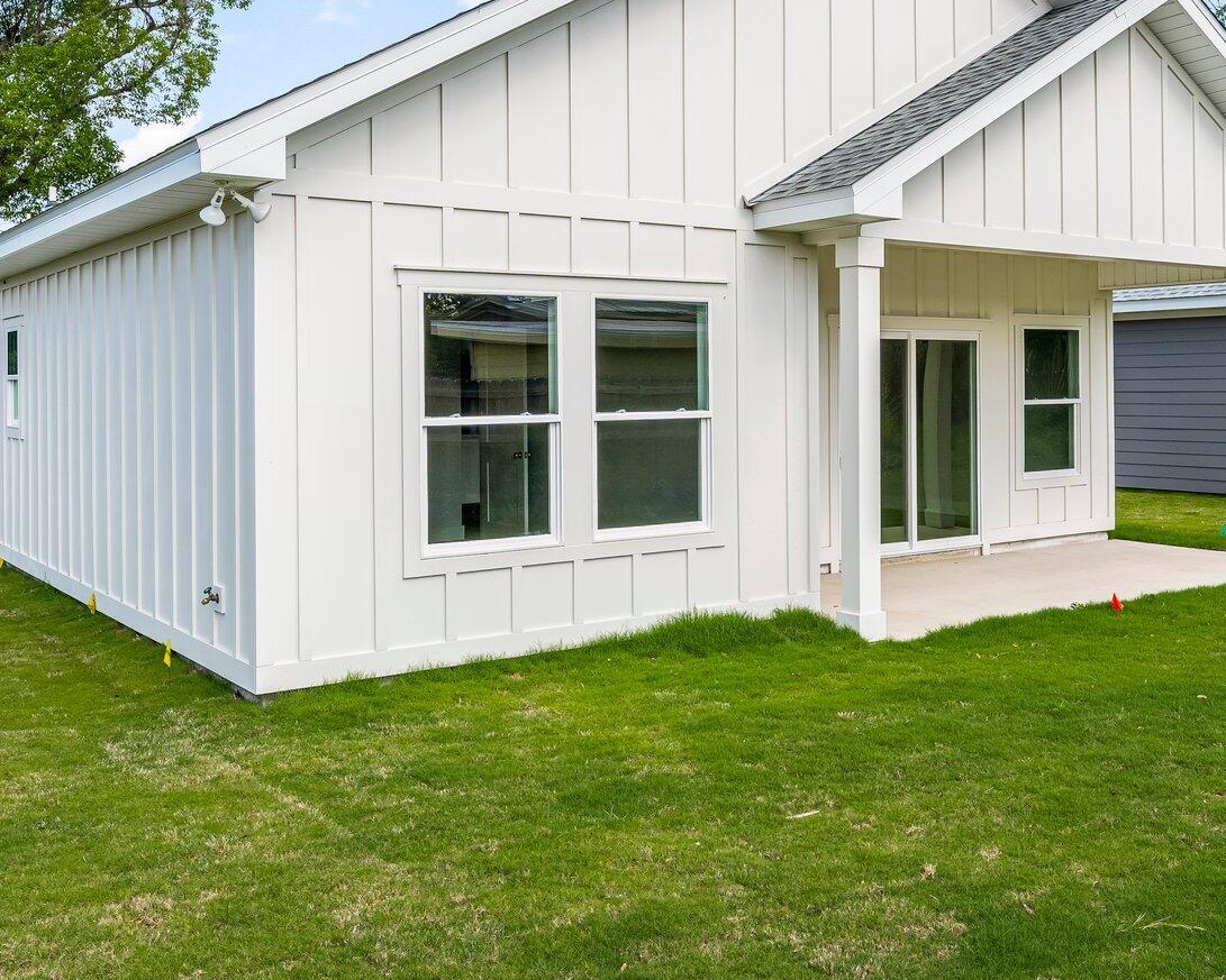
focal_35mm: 37
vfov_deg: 39.9
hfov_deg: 48.4
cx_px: 800
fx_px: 1343
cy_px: 384
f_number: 9
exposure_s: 1/160
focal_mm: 21
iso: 250
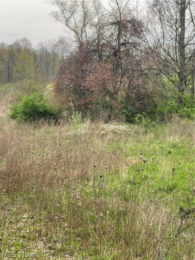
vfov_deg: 30.3
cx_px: 98
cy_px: 130
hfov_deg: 22.9
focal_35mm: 64
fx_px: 481
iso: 20
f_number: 2.2
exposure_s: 1/150
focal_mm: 7.5
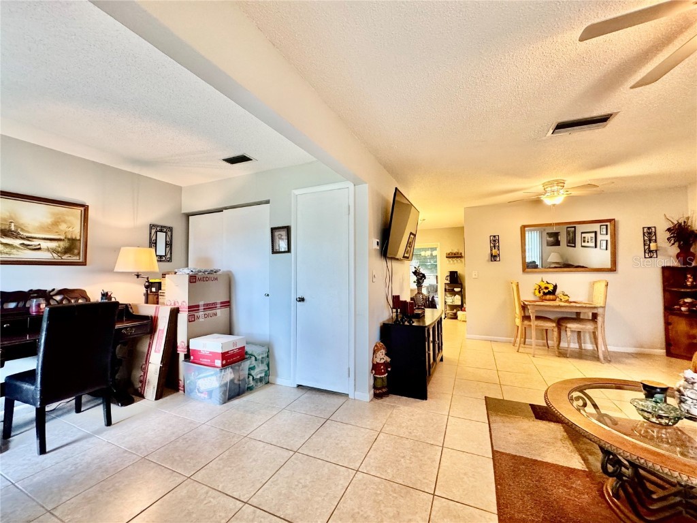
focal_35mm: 14
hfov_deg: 102.1
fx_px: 282
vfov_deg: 85.7
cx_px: 348
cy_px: 262
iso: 250
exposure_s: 1/60
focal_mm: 2.22
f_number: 2.2
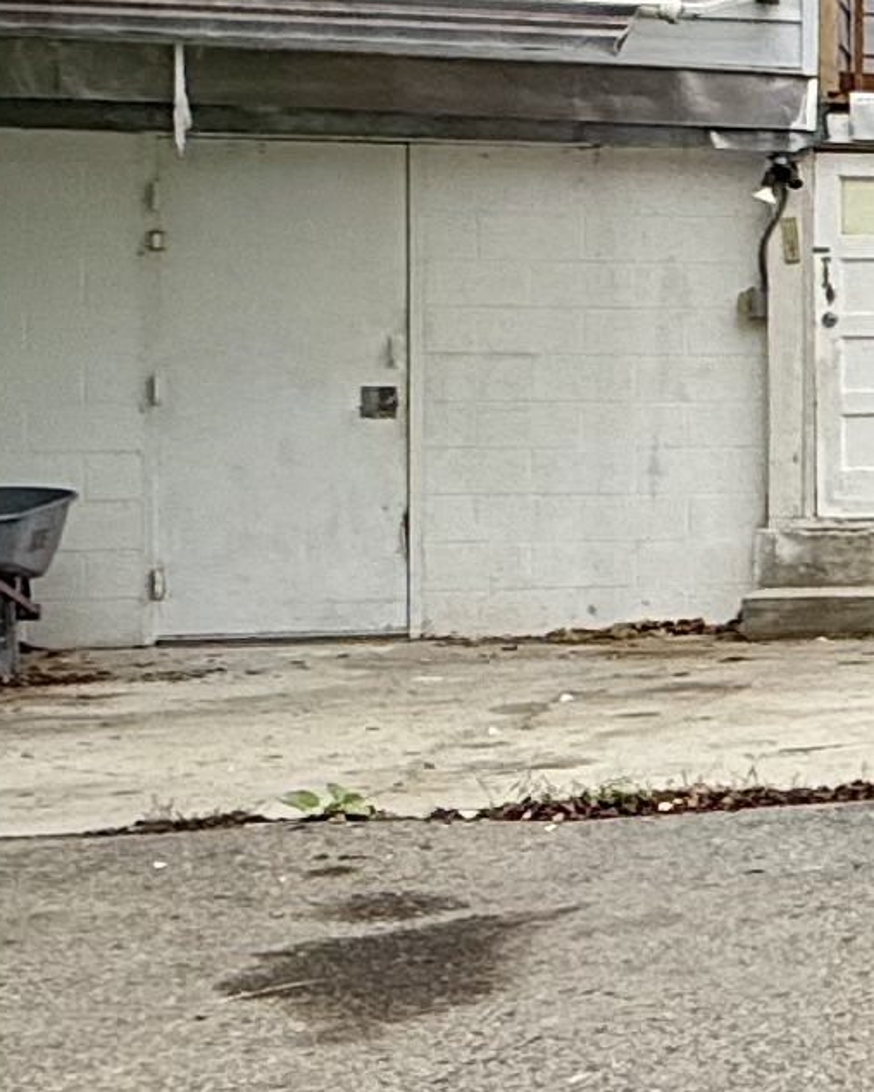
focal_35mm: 87
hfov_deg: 13.0
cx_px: 2158
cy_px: 397
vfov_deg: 21.9
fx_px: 2811
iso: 50
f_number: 2.2
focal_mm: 2.22
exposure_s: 1/1167
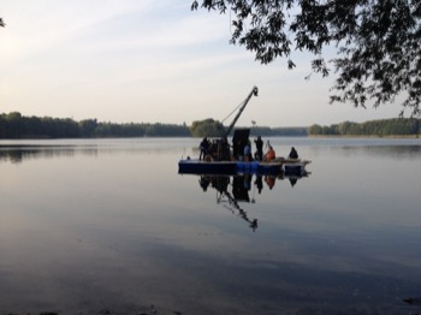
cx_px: 210
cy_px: 158
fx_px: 425
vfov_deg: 40.7
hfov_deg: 52.7
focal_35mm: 35
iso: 50
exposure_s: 1/863
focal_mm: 4.28
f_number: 2.4
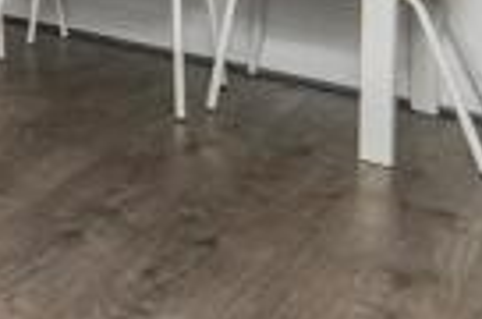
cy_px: -204
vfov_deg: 19.3
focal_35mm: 58
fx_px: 775
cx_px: -640
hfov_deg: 15.8
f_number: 9
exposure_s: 1/40
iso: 320
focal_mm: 12
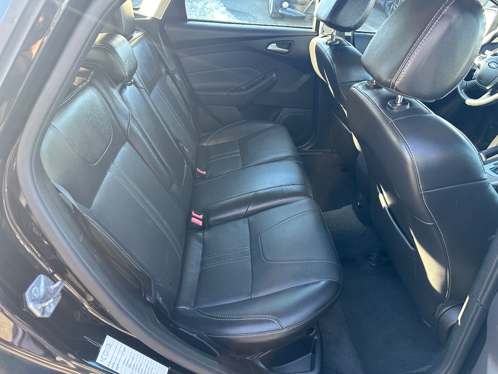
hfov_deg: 71.6
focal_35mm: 24
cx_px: 249
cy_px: 187
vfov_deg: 56.8
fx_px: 345
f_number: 1.78
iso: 160
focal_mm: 6.86
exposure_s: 1/121
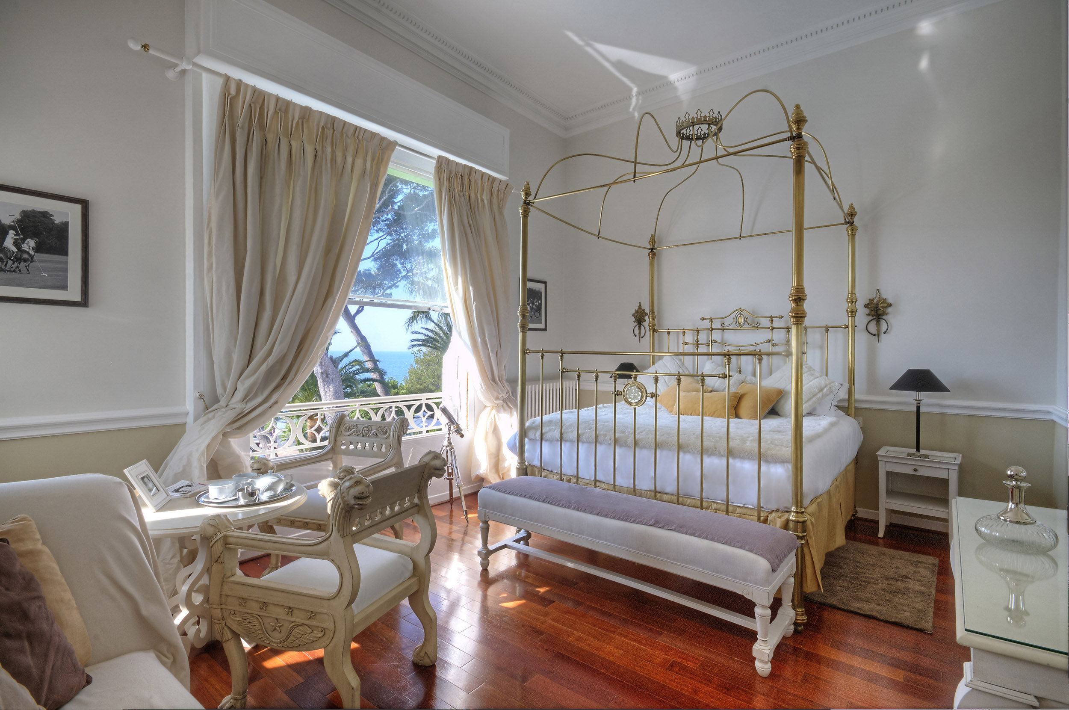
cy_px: 355
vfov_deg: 67.2
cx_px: 534
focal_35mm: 18
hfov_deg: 90.1
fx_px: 534
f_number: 14
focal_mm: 12
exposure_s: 1/30
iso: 500
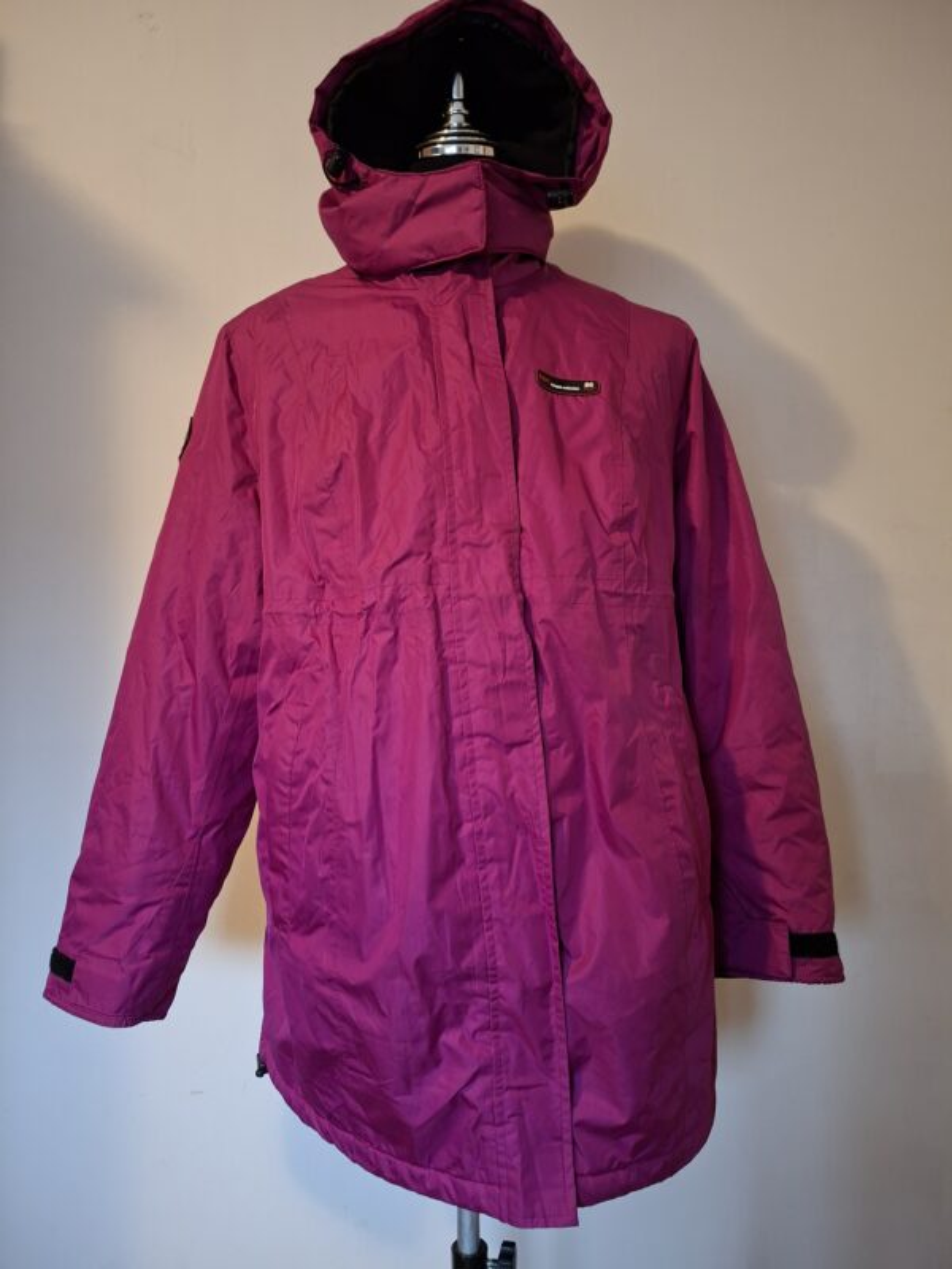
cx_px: 476
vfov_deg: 73.9
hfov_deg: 58.9
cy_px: 634
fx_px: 843
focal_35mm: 23
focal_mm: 5.54
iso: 640
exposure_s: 1/25
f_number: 1.8
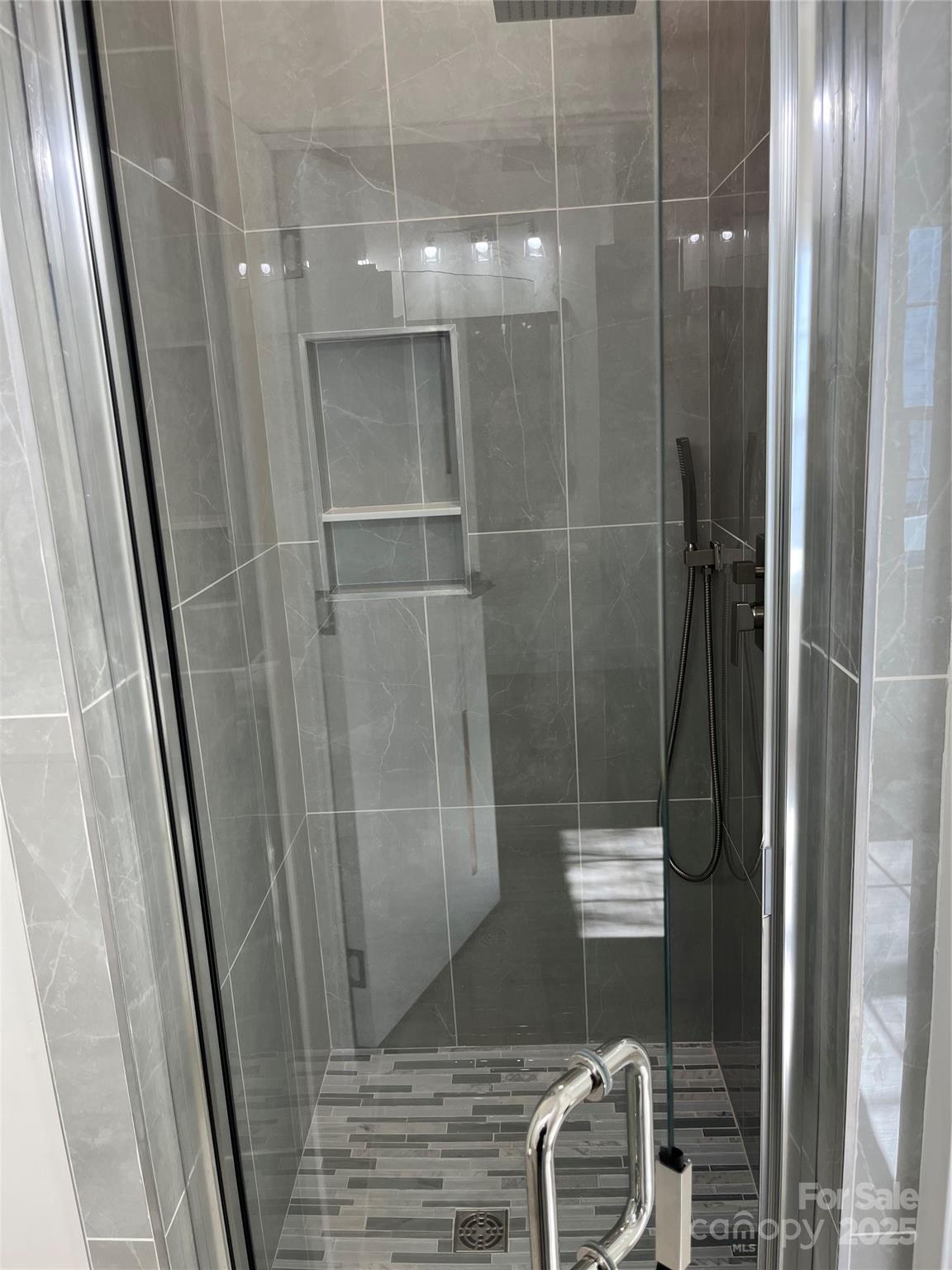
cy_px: 635
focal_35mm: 26
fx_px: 953
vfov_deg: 67.3
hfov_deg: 53.1
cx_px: 476
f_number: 1.6
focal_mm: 5.1
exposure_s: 1/120
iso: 80
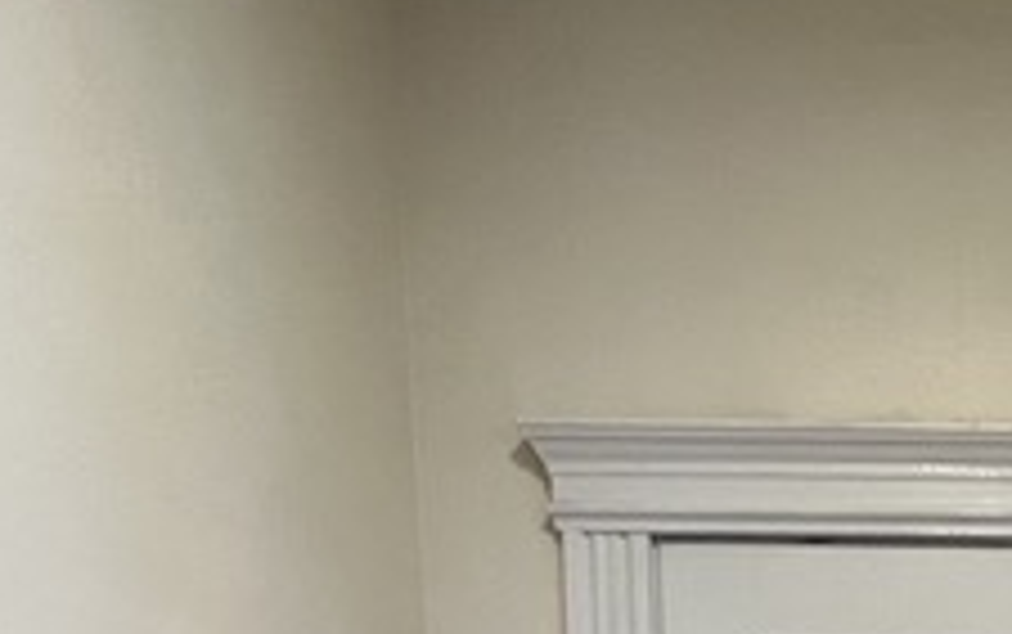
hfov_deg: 36.7
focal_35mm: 49
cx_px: 1021
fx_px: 1352
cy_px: 1214
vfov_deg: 18.7
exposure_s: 1/120
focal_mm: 1.57
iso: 160
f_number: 1.8
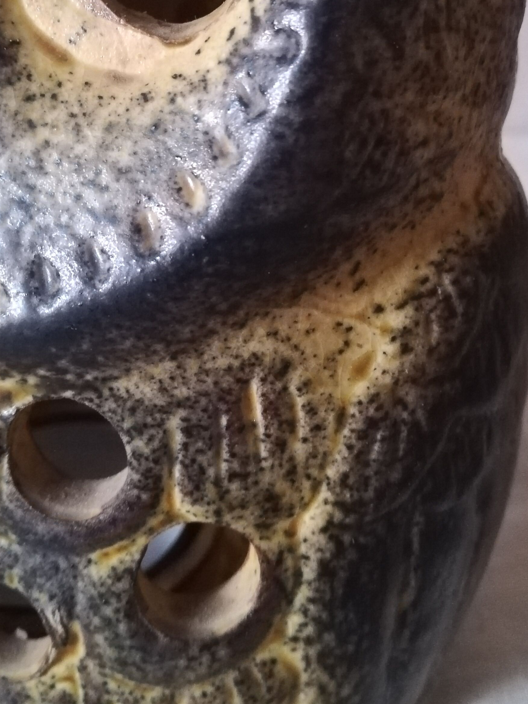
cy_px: 199
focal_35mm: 44
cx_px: 274
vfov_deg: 42.0
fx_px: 895
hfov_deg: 32.9
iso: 1250
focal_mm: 3.83
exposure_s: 1/14.3
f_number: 2.2
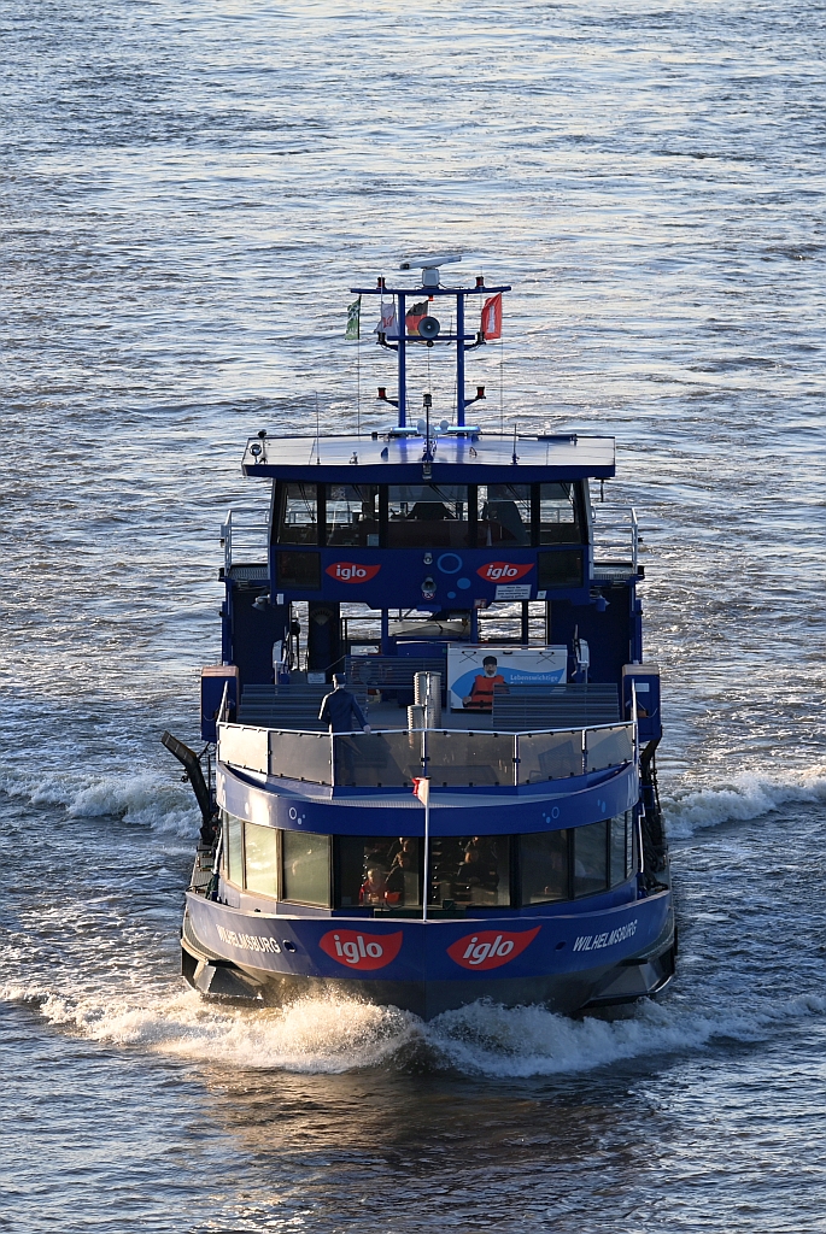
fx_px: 8583
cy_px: 617
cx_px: 413
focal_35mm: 250
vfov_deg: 8.2
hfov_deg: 5.5
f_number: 5.6
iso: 125
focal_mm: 250
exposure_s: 1/250
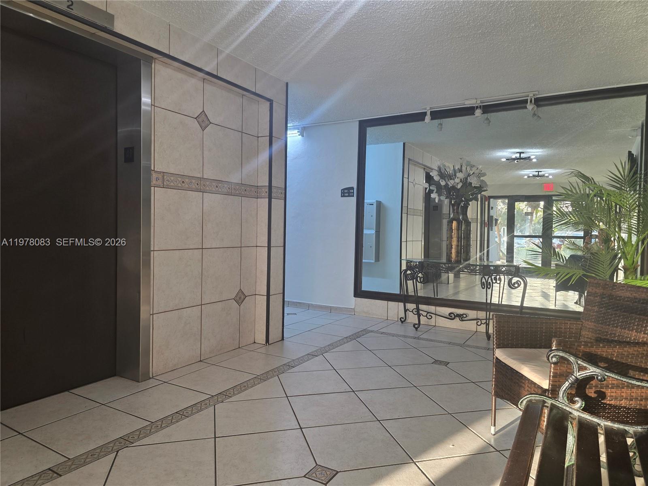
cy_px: 243
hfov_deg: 73.9
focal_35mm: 23
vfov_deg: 58.9
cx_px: 324
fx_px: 431
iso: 100
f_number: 1.7
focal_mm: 6.3
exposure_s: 1/120
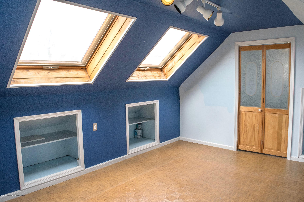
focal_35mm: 27
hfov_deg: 67.4
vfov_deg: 47.9
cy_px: 101
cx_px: 152
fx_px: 228
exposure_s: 1/80
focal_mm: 18
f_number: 9
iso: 400
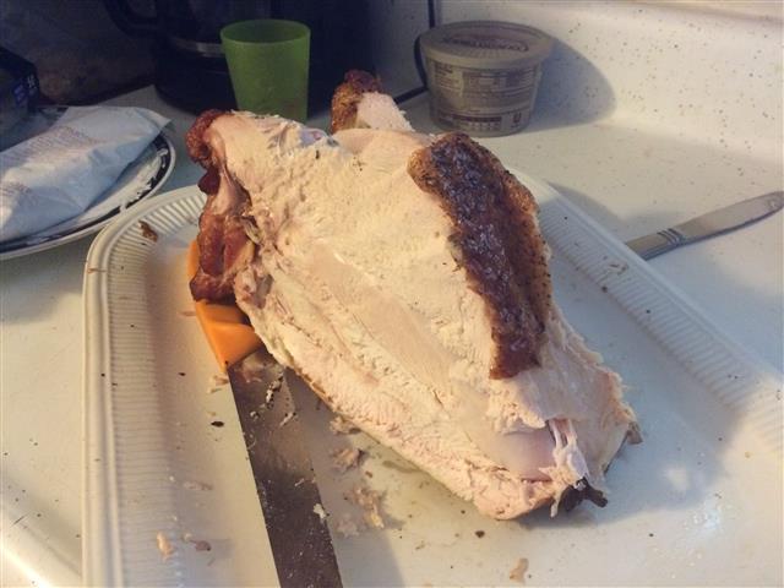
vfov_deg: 48.2
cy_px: 294
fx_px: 657
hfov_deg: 61.7
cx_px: 392
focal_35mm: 29
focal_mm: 4.15
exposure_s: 1/15
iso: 400
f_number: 2.2
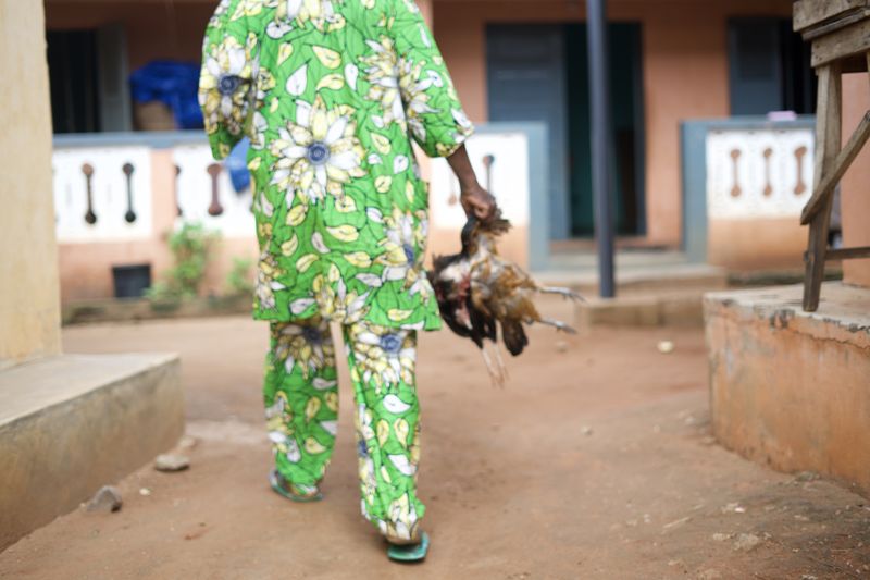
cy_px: 290
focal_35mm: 50
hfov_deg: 39.6
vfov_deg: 27.0
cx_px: 435
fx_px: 1208
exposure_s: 1/400
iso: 100
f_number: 2
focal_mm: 50
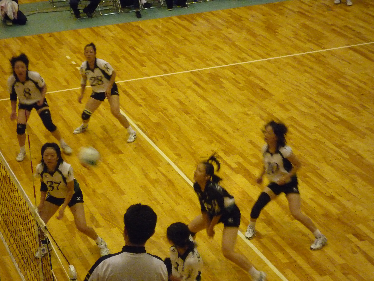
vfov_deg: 14.8
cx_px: 187
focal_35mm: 100
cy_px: 140
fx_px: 1080
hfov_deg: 19.6
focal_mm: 17.6
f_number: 5.6
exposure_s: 1/60
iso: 800
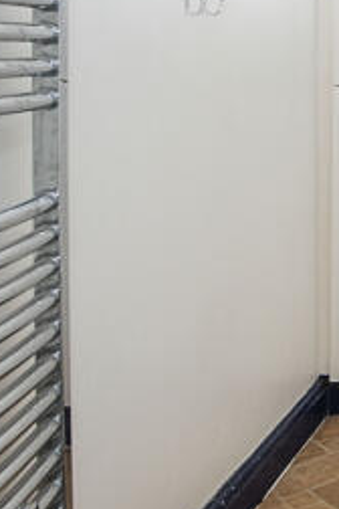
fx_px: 805
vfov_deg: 33.7
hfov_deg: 17.5
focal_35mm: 57
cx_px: 664
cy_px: 79
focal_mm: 14
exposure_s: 1/15
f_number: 6.3
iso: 400
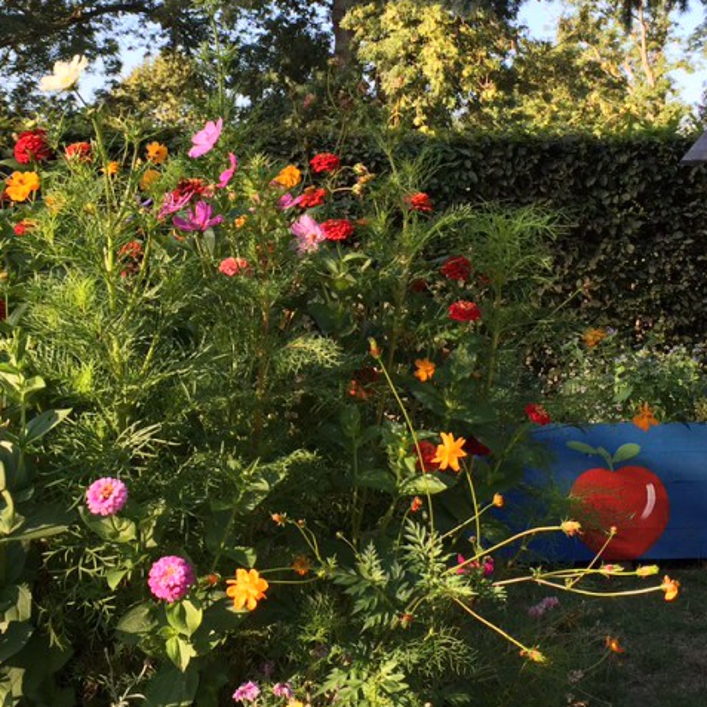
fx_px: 1271
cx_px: 328
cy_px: 255
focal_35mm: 55
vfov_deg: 30.9
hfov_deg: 31.1
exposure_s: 1/321
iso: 32
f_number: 2.2
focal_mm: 4.15
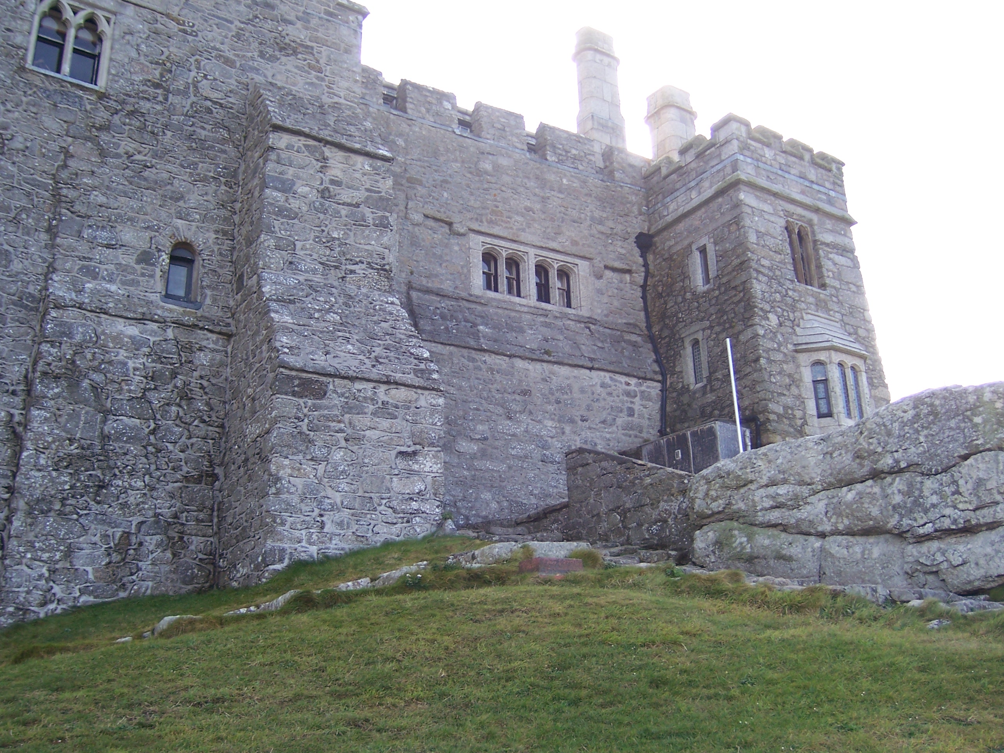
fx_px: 1044
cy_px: 376
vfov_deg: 39.7
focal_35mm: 36
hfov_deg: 51.4
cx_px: 502
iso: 80
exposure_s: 1/250
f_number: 2.8
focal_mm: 6.2
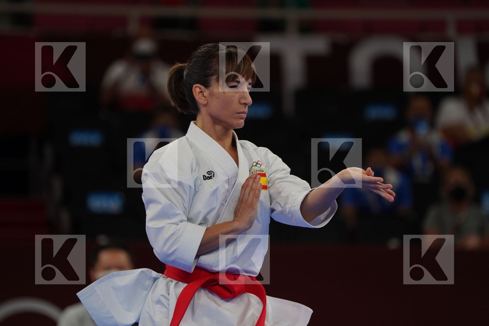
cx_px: 244
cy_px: 163
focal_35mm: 339
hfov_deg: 6.1
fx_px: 4604
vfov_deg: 4.1
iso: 640
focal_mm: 339
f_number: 5.6
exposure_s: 1/500
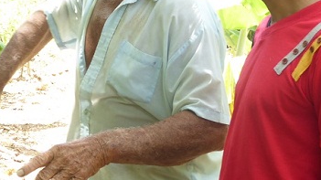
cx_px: 107
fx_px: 1004
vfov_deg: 10.2
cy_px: -13
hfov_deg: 18.1
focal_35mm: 118
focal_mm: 9
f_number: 4.1
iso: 125
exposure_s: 1/60
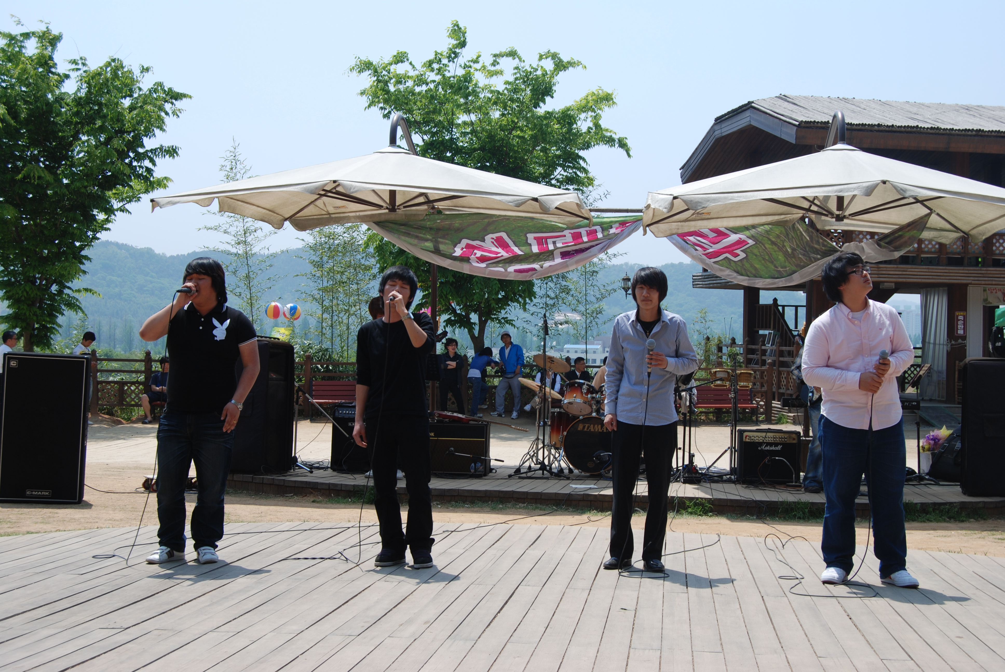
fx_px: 1342
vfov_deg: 28.2
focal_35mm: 48
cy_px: 336
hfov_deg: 41.1
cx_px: 502
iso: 100
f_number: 8
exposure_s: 1/250
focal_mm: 32
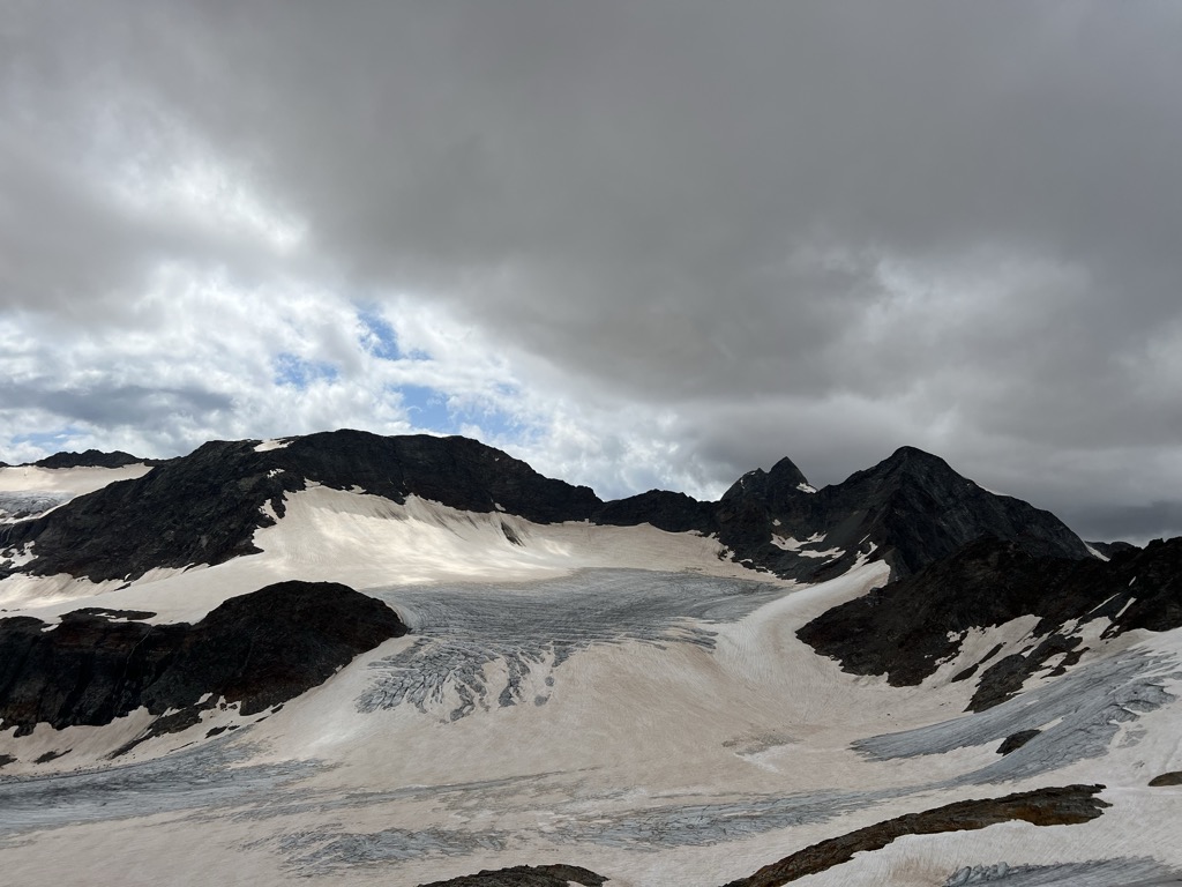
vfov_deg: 53.1
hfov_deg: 67.3
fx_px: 888
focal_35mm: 26
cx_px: 591
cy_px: 444
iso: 50
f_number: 1.5
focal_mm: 5.7
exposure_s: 1/11364
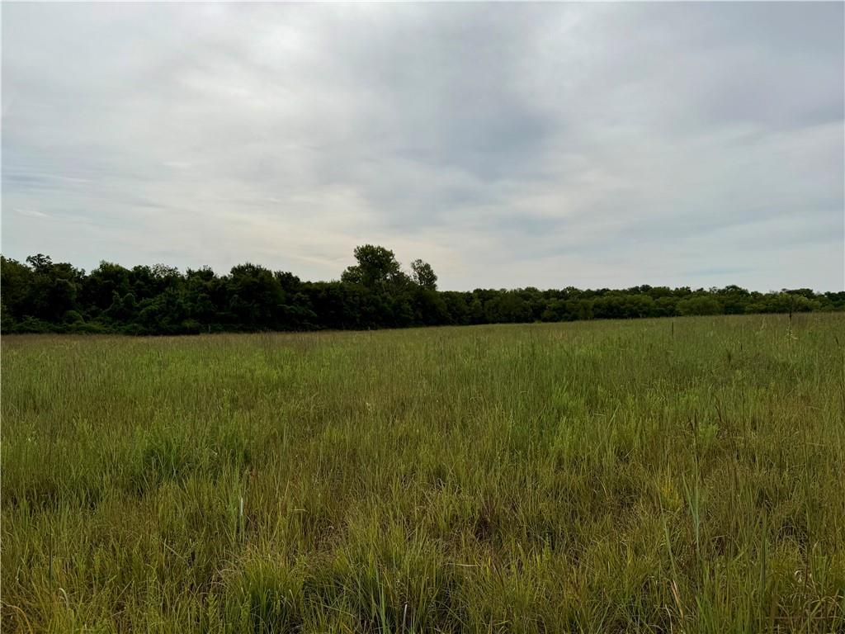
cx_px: 422
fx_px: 586
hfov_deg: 71.6
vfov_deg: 56.8
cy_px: 317
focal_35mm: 24
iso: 80
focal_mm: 6.76
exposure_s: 1/11905
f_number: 1.78
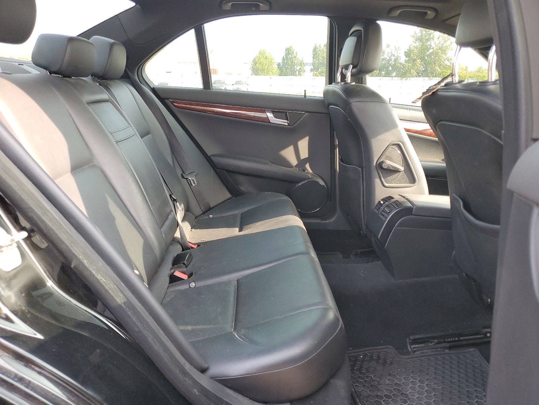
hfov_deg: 67.3
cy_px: 202
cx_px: 270
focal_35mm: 26
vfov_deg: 53.1
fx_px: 405
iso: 71
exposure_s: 1/120
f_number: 1.5
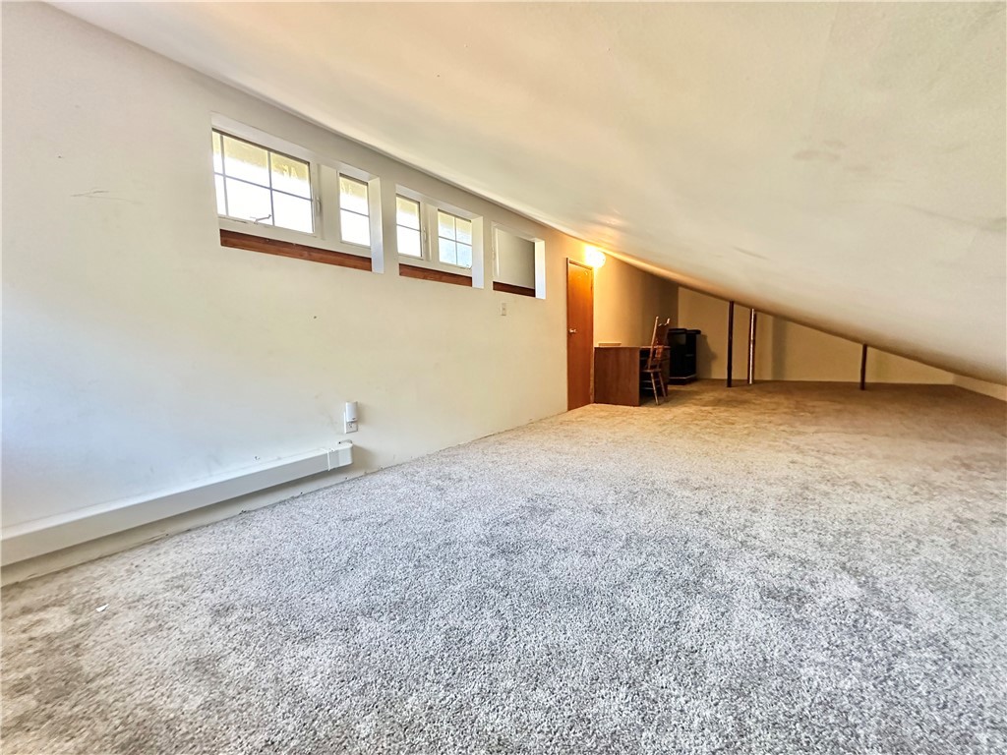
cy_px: 378
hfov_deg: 102.1
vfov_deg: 85.7
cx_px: 504
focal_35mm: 14
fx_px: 407
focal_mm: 2.22
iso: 1000
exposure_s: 1/60
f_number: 2.2
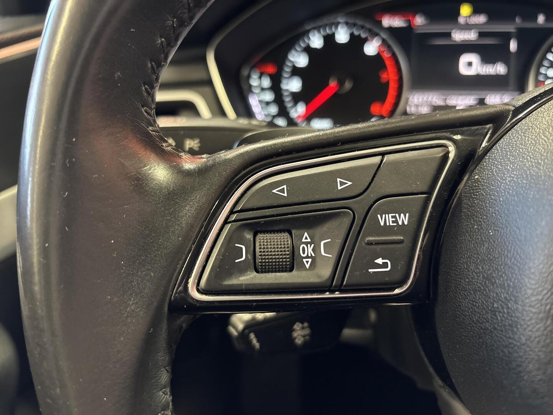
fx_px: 415
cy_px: 208
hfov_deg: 67.3
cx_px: 276
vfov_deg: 53.1
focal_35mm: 26
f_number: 1.6
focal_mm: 5.96
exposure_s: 1/33
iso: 640
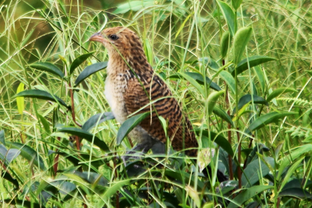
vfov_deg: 1.8
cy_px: 104
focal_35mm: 750
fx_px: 6499
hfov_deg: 2.7
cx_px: 156
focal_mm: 500
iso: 400
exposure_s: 1/250
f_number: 6.3
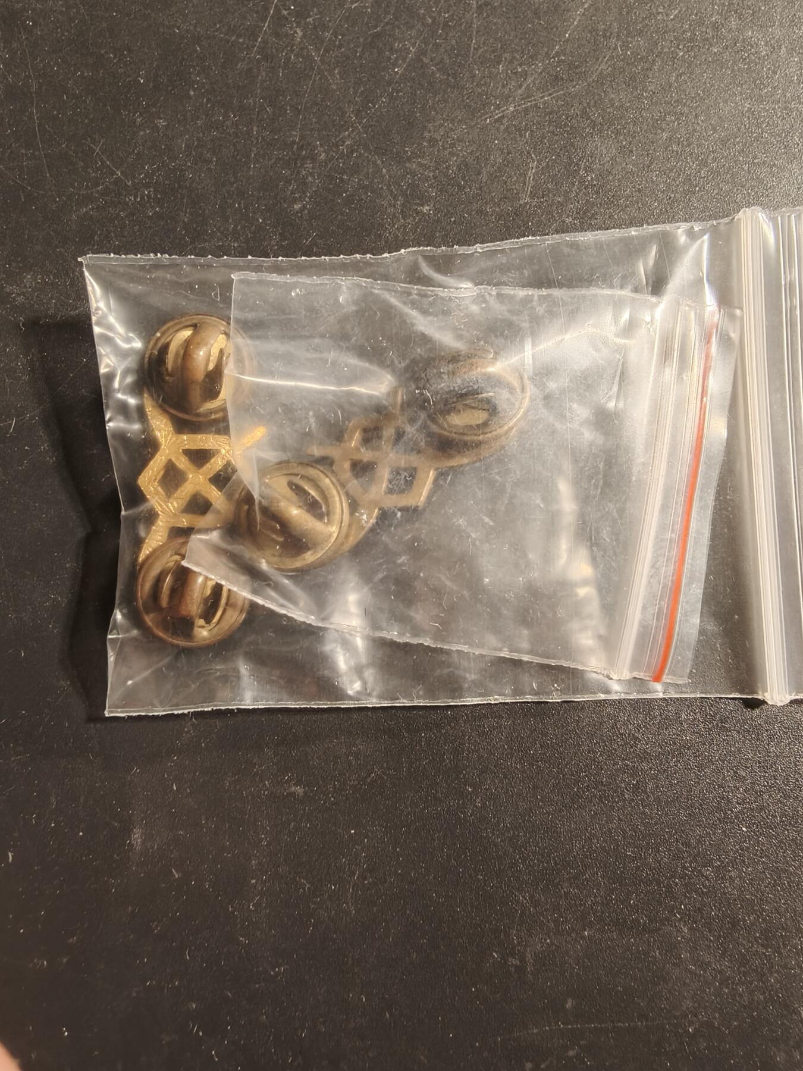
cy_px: 536
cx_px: 402
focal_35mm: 23
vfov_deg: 73.9
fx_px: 711
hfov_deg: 58.9
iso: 160
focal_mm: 2.32
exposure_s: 1/61.2
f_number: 2
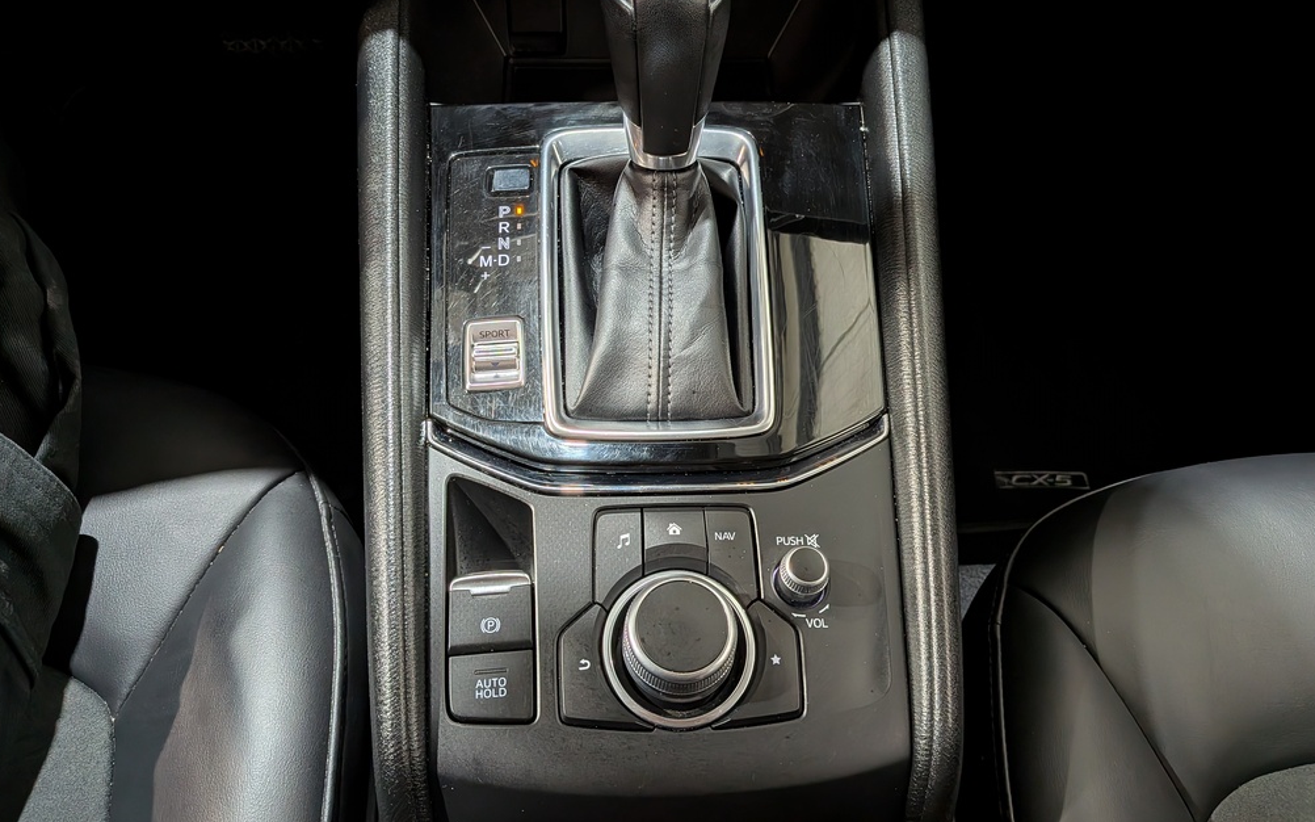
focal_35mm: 26
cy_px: 345
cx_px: 663
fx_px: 932
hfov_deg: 70.4
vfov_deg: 47.4
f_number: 1.7
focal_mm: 4.53
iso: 28
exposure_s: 1/50
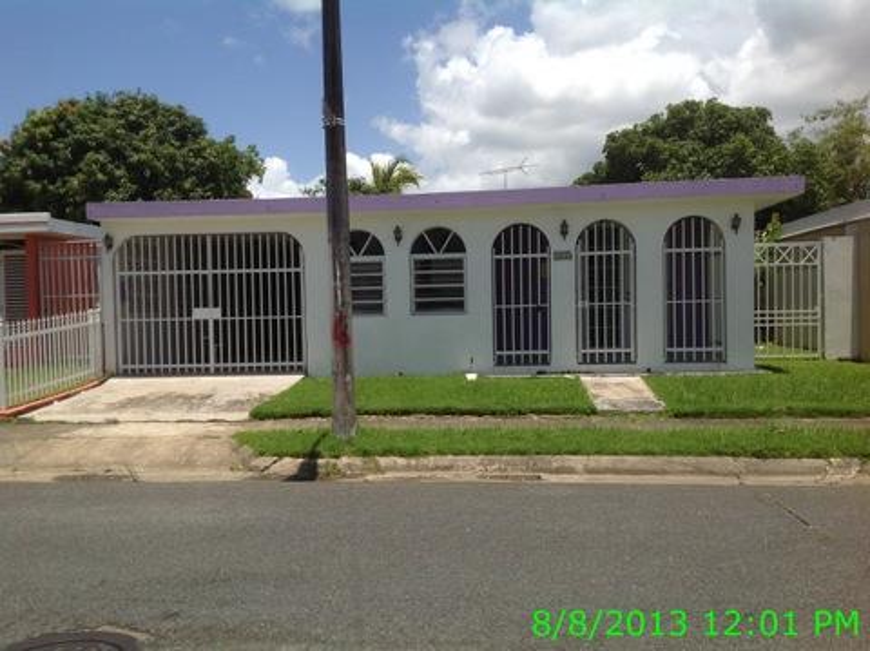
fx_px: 879
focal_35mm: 35
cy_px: 326
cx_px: 435
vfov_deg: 40.6
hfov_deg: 52.7
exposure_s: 1/2326
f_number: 2.4
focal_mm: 4.28
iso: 50
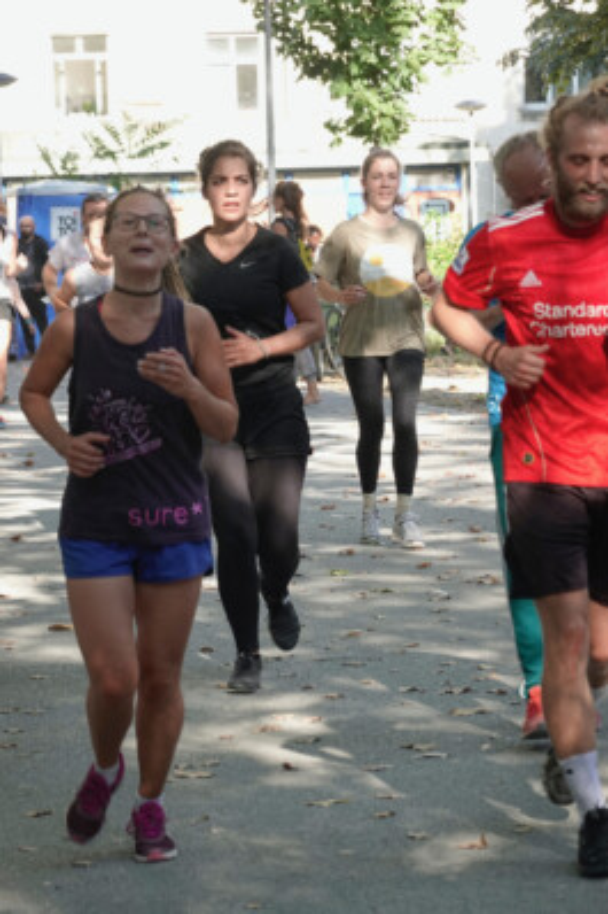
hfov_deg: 8.1
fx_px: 4285
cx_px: 304
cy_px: 457
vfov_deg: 12.2
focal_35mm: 169
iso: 320
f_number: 4.5
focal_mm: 61.19
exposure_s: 1/250
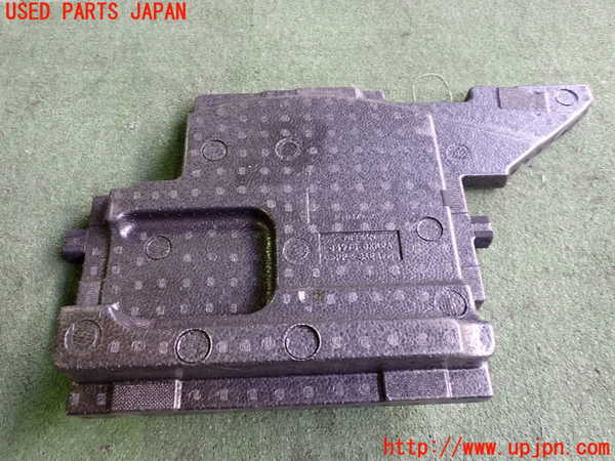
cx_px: 308
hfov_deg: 60.0
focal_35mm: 30
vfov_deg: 46.8
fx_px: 533
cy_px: 230
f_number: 2.3
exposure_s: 1/30
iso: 320
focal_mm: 5.4
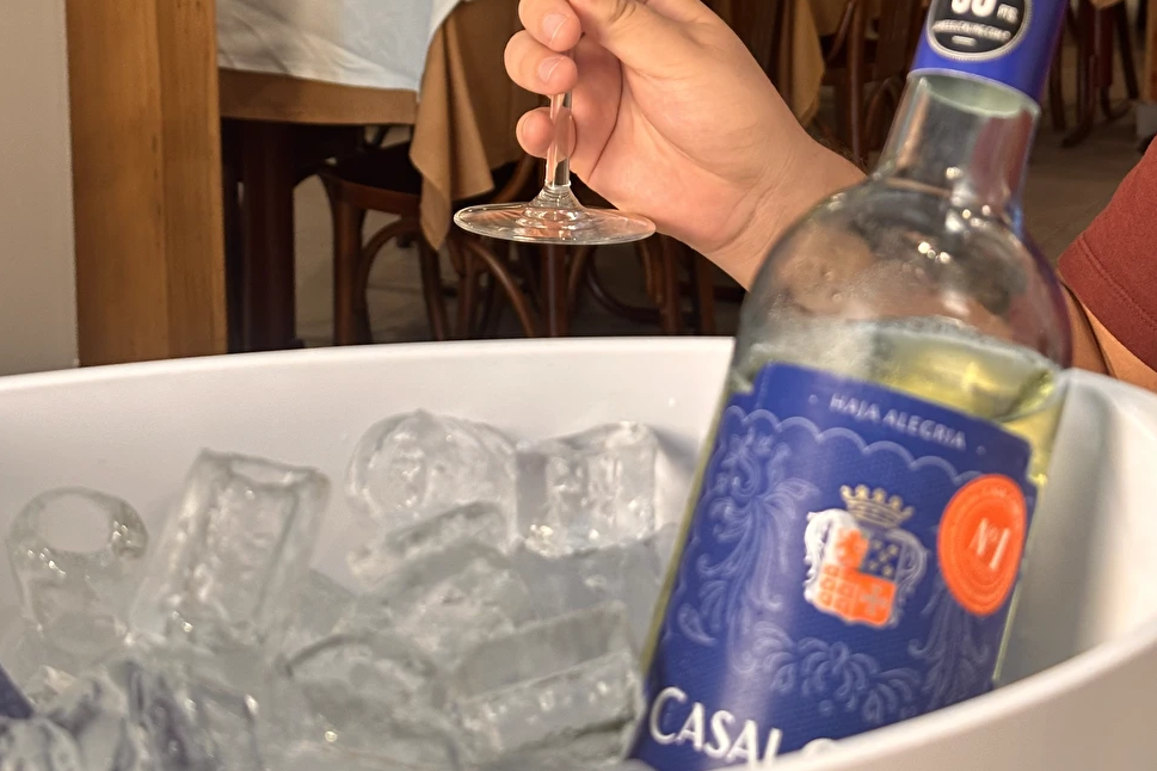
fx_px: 2153
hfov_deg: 30.1
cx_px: 577
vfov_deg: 19.8
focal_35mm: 67
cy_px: 32
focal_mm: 6.86
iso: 250
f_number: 1.78
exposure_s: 1/40
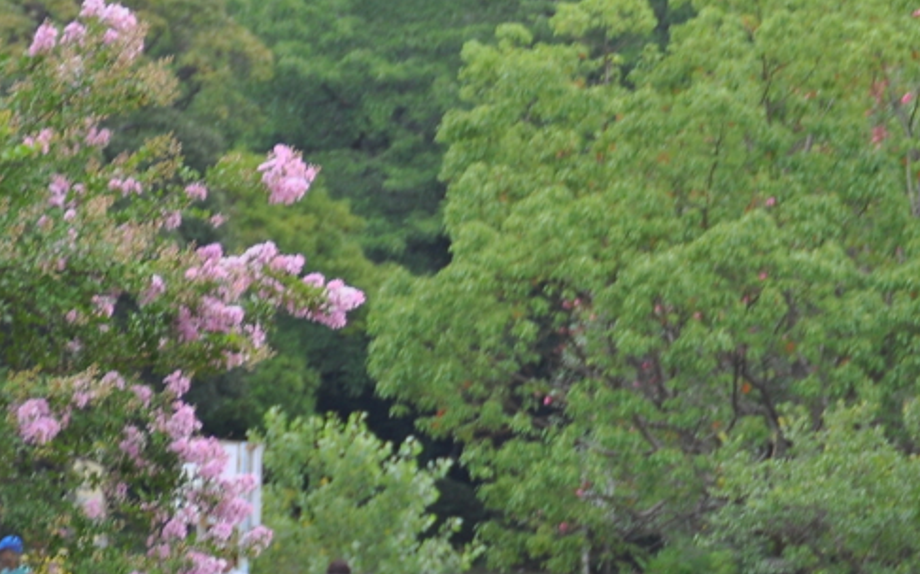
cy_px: 398
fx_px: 16091
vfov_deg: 2.0
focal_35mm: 642
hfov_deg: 3.3
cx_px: 393
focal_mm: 200
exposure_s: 1/100
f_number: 6.3
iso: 200
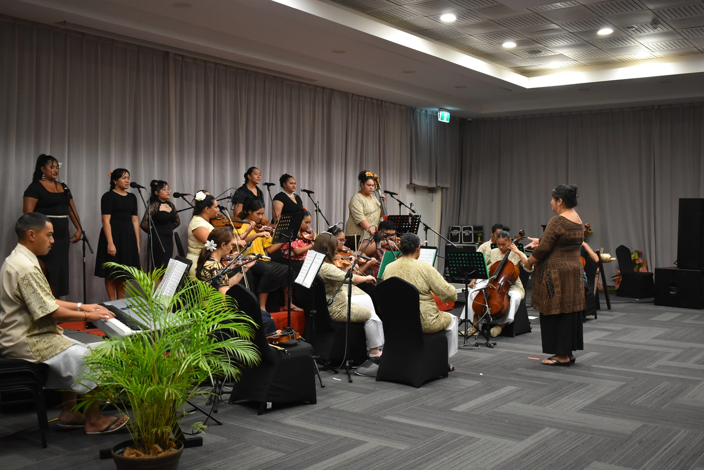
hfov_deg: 51.2
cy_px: 235
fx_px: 734
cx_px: 352
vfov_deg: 35.6
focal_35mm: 38
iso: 1100
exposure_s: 1/60
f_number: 4
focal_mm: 25
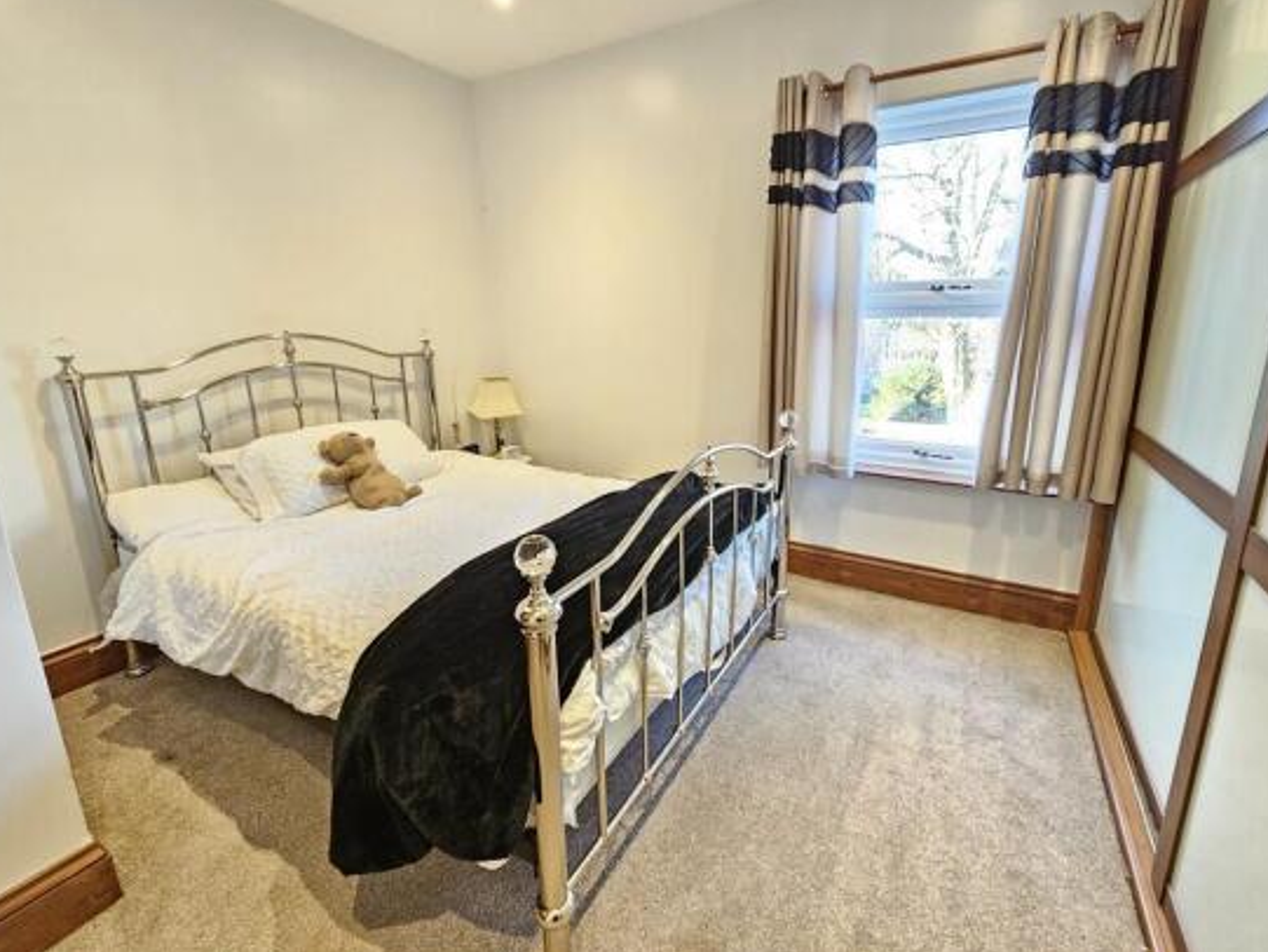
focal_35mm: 14
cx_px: 653
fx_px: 513
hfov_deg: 102.0
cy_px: 447
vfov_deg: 85.6
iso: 320
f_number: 2.2
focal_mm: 2.2
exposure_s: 1/33
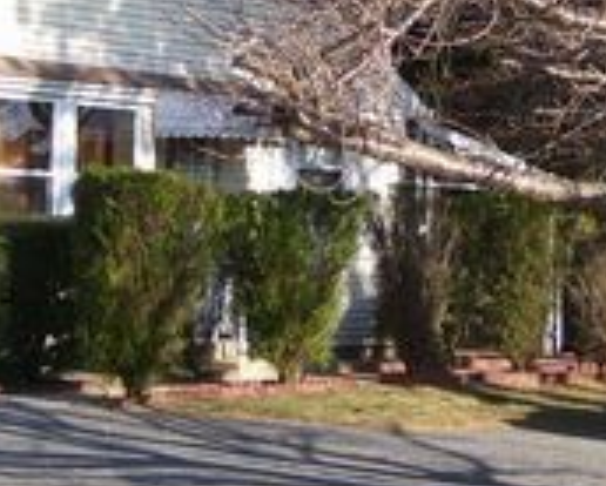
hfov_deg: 18.2
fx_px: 1885
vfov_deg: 14.6
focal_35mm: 105
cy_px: 122
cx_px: 391
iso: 80
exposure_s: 1/750
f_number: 2.7
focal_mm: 6
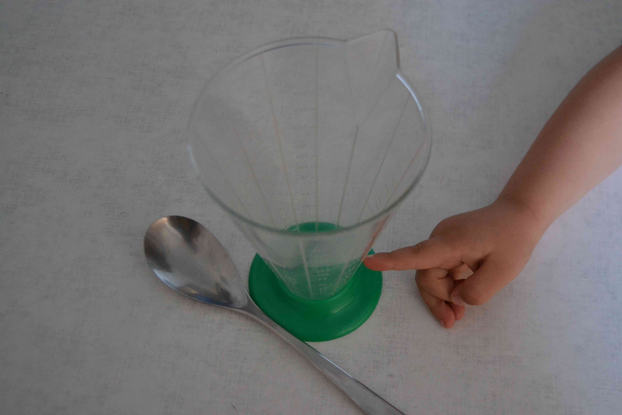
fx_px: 907
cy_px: 208
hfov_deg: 37.9
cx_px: 311
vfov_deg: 25.8
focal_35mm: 52
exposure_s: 1/60
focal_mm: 35
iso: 2200
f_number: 4.5
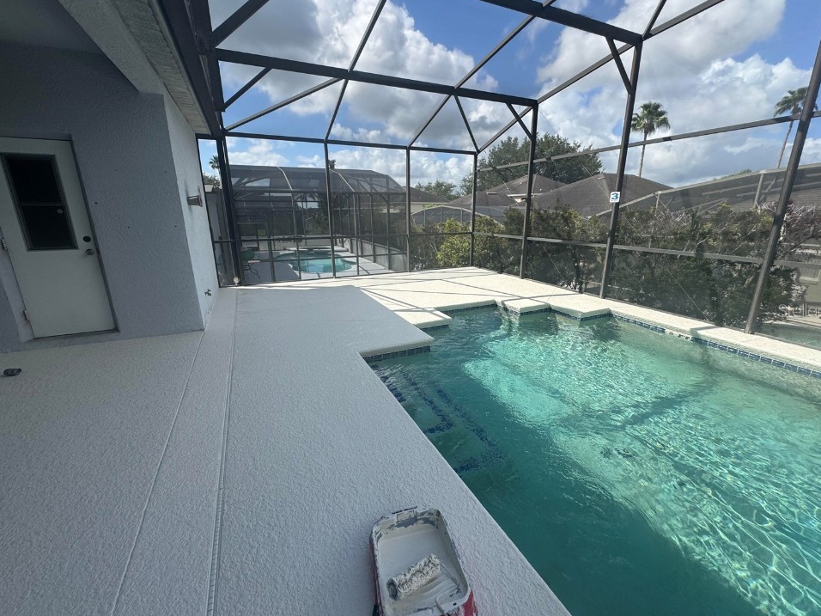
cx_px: 419
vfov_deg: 81.7
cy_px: 310
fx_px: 356
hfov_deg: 98.2
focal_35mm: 15
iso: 50
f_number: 2.2
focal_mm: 2.22
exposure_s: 1/1198
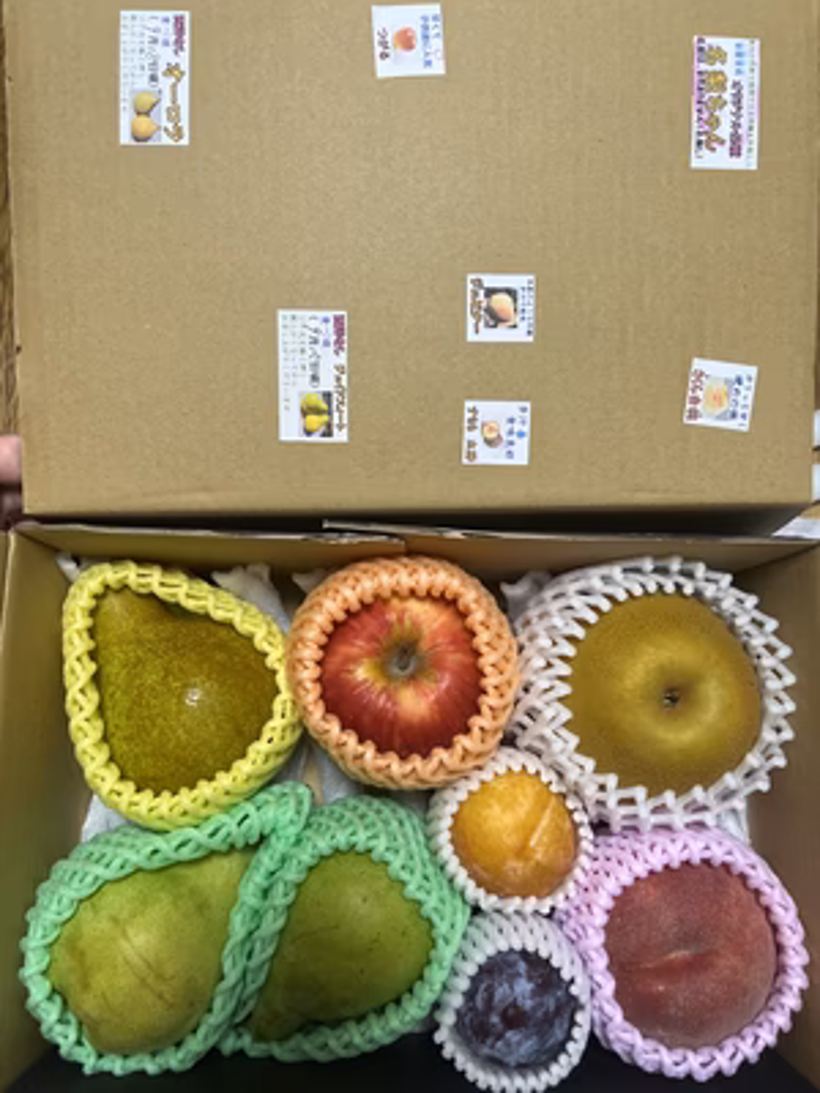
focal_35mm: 26
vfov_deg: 67.3
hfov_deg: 53.1
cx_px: 410
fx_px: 821
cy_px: 546
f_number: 1.5
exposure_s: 1/121
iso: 100
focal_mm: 5.7
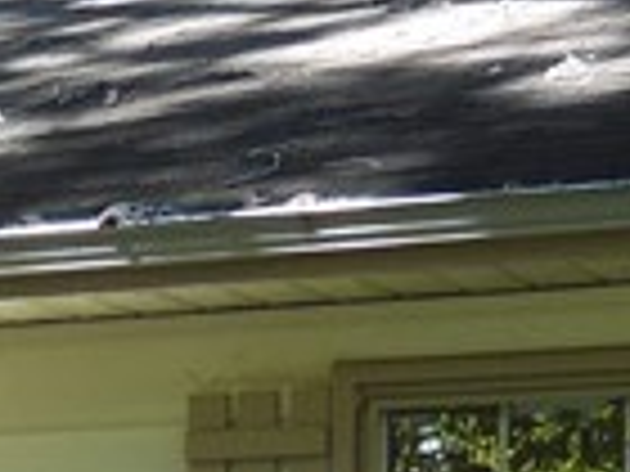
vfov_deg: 6.8
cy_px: 899
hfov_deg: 9.0
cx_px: -477
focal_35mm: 212
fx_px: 3858
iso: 125
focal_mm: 5.2
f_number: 3.7
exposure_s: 1/125
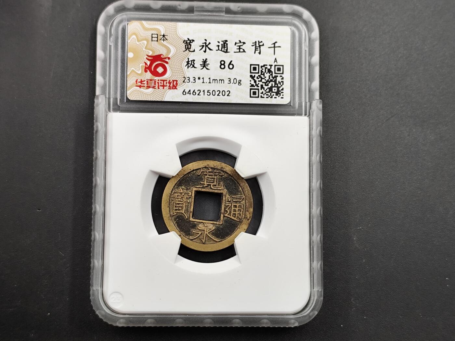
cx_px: 228
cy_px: 170
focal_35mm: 70
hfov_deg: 27.8
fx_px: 920
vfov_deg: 21.0
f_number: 1.65
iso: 80
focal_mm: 6.14
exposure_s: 1/100
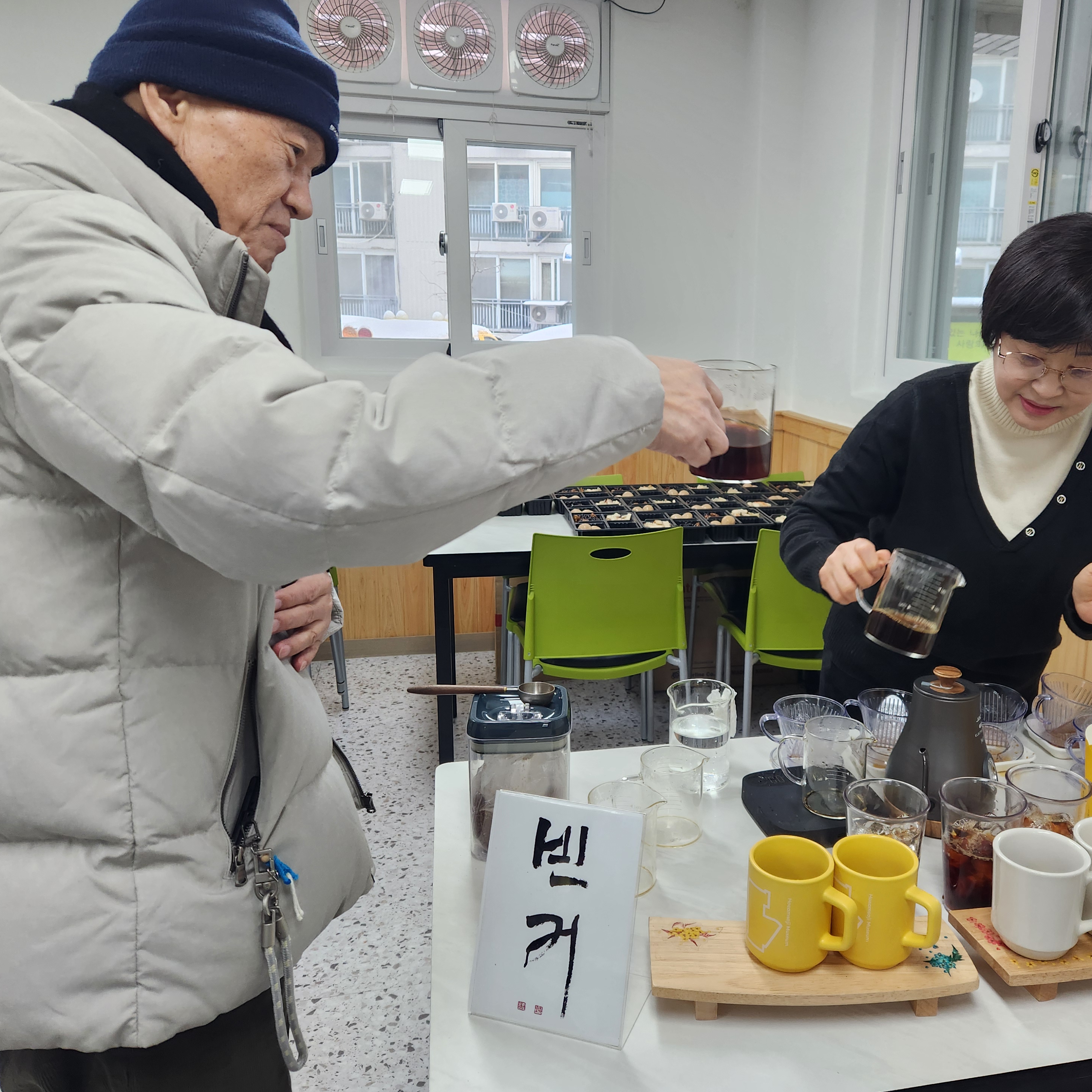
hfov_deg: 56.7
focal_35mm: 28
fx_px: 999
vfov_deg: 57.3
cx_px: 676
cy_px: 532
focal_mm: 5.4
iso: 125
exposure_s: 1/120
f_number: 1.8
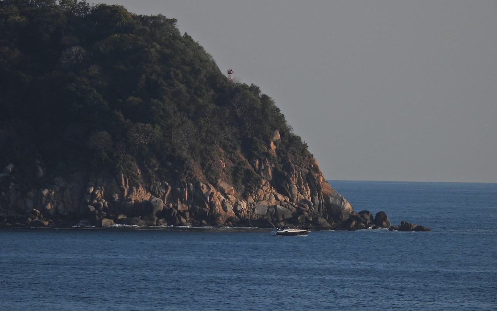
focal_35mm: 637
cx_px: 248
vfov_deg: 2.1
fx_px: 8629
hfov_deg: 3.3
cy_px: 147
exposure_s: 1/1250
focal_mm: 107
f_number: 5
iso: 100
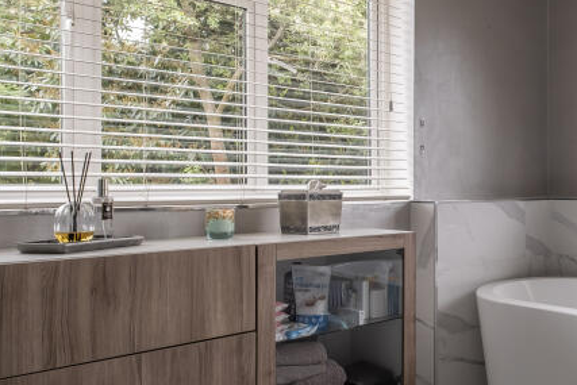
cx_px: 569
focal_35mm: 36
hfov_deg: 45.4
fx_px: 577
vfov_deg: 36.9
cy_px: 187
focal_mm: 10
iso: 250
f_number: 7.1
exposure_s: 1/15
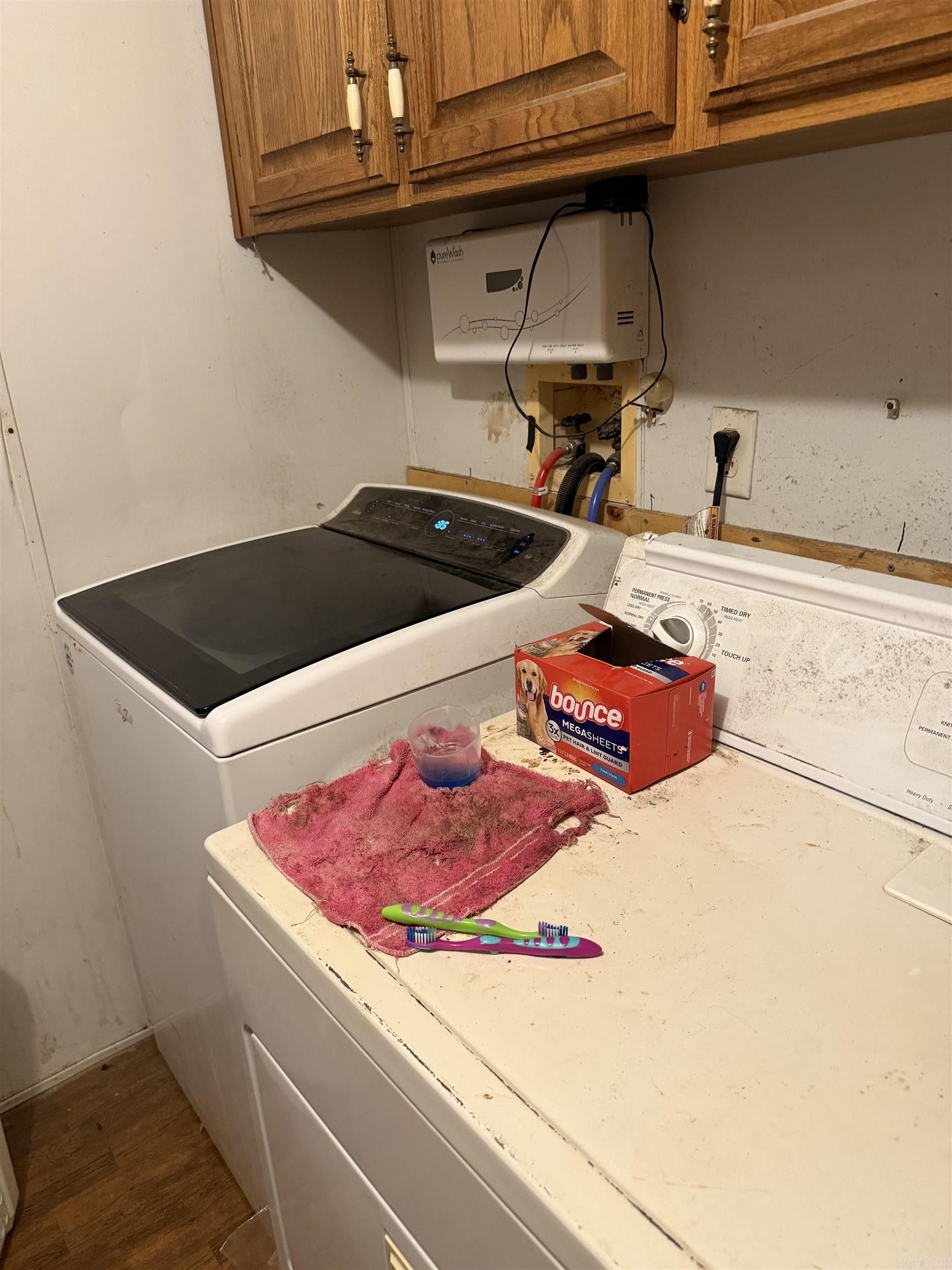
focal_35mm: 24
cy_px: 635
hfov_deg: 56.8
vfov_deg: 71.6
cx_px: 476
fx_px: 880
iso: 400
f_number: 1.78
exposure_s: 1/60
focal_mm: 6.76
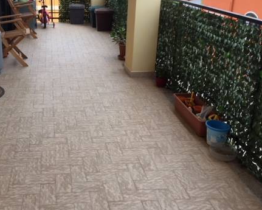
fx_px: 326
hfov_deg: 42.8
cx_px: 75
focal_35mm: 42
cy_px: 86
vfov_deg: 35.6
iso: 32
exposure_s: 1/226
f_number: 2.2
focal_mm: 4.15
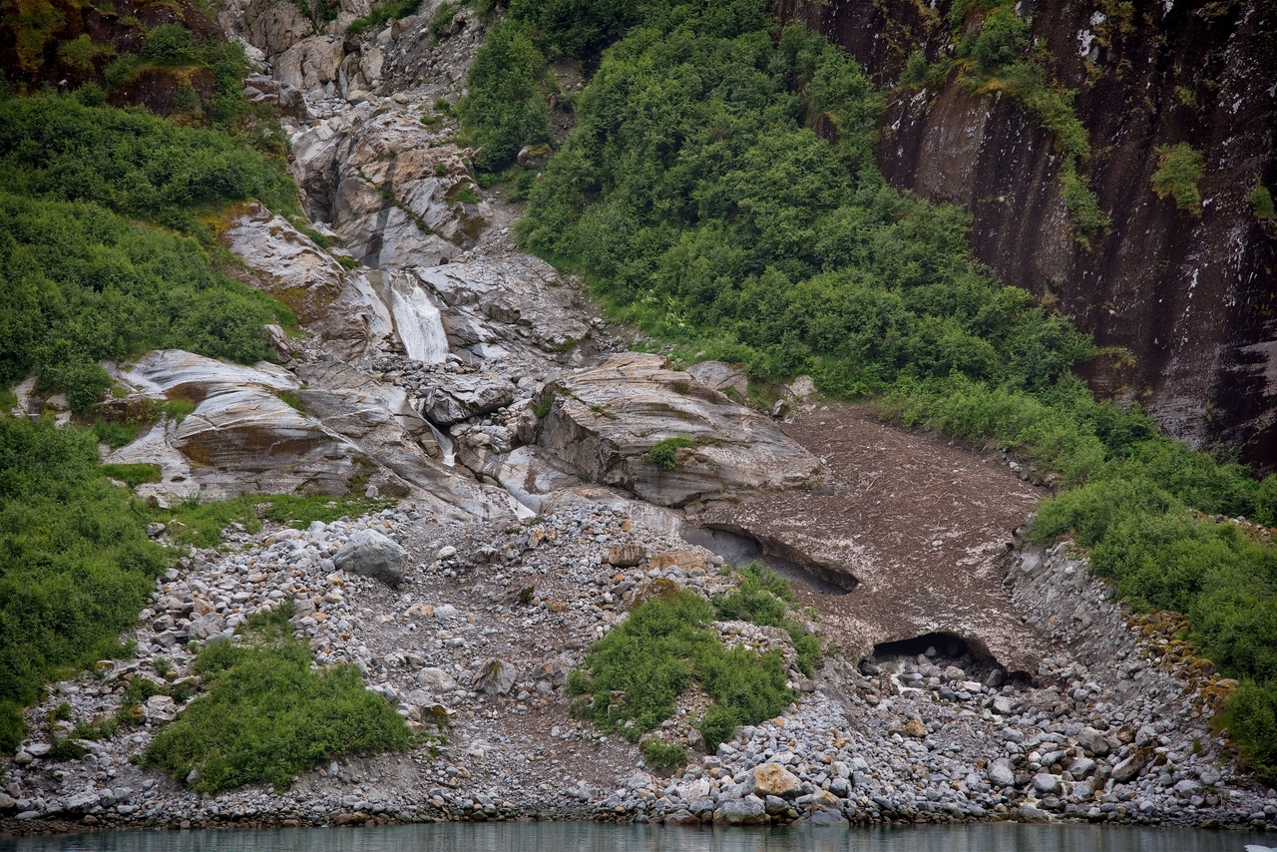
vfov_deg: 14.0
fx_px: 3477
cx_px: 638
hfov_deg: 20.8
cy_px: 426
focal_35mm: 98
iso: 100
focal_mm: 98
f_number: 5
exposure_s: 1/200
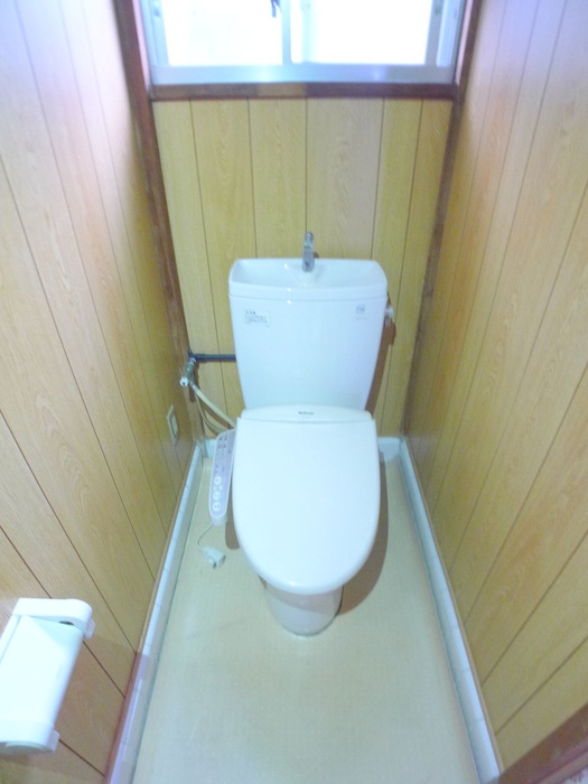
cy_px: 392
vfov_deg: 71.6
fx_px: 544
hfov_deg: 56.8
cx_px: 294
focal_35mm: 24
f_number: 2
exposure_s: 1/4
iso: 400
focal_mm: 5.1
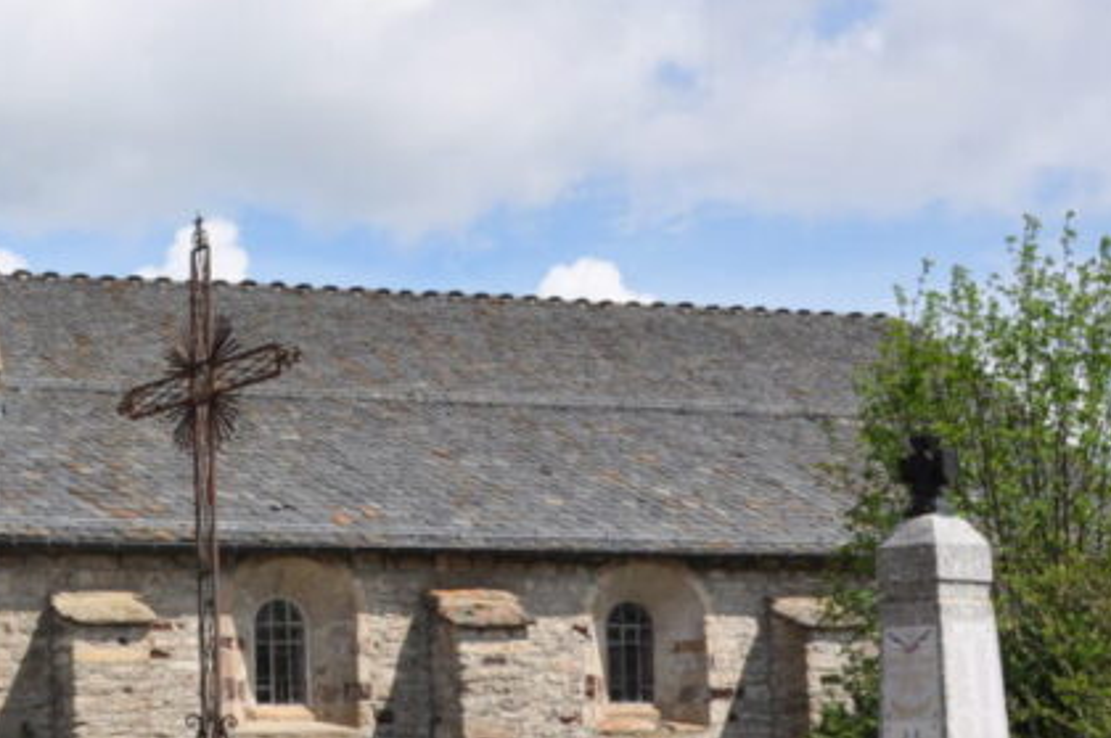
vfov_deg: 17.7
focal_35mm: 77
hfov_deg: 25.3
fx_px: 2374
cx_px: 52
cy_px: 434
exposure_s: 1/200
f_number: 14
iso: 200
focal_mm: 22
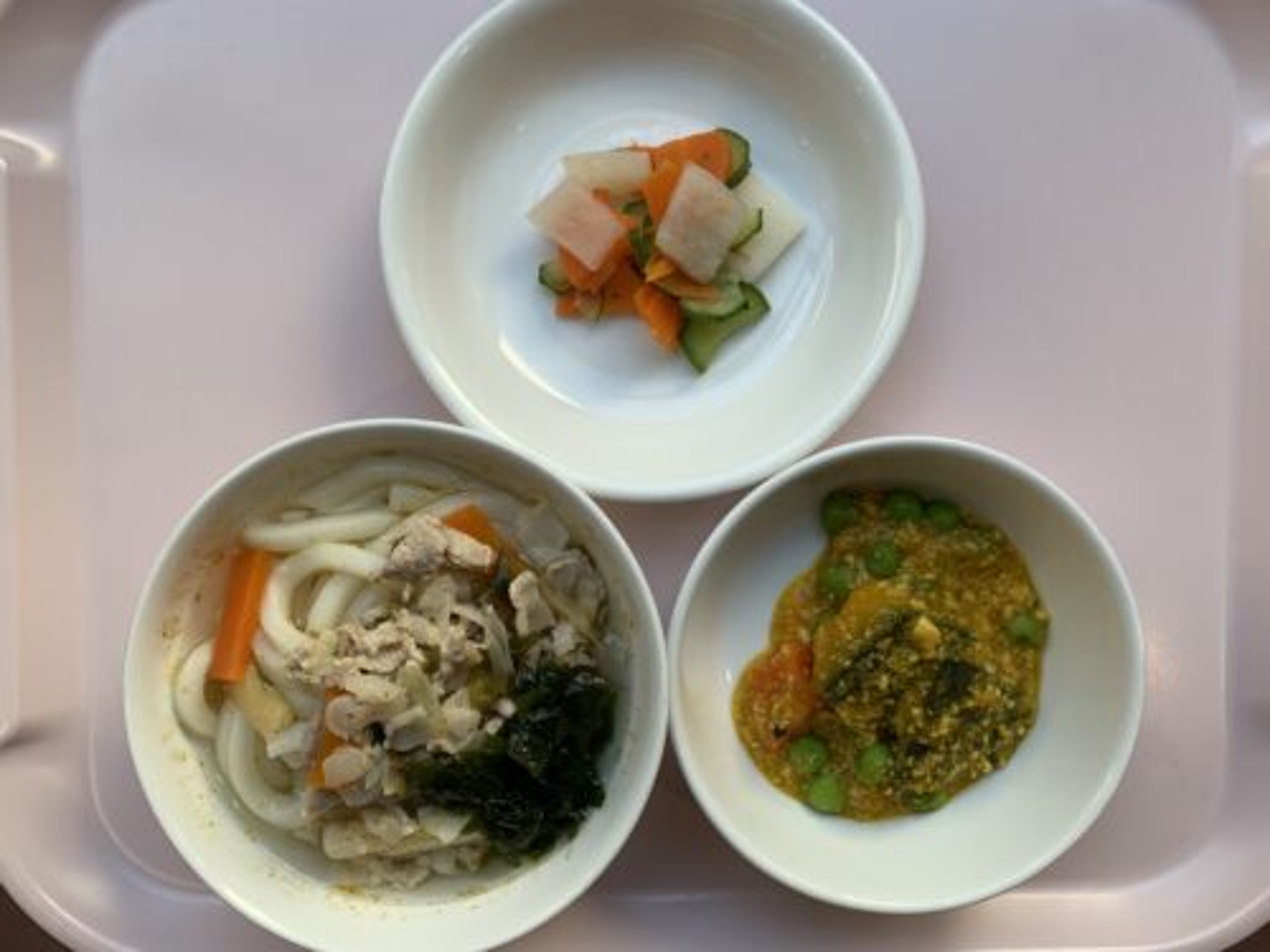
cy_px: 476
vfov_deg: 53.1
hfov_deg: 67.3
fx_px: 954
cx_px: 635
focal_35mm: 26
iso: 32
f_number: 1.8
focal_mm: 4.25
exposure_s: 1/122
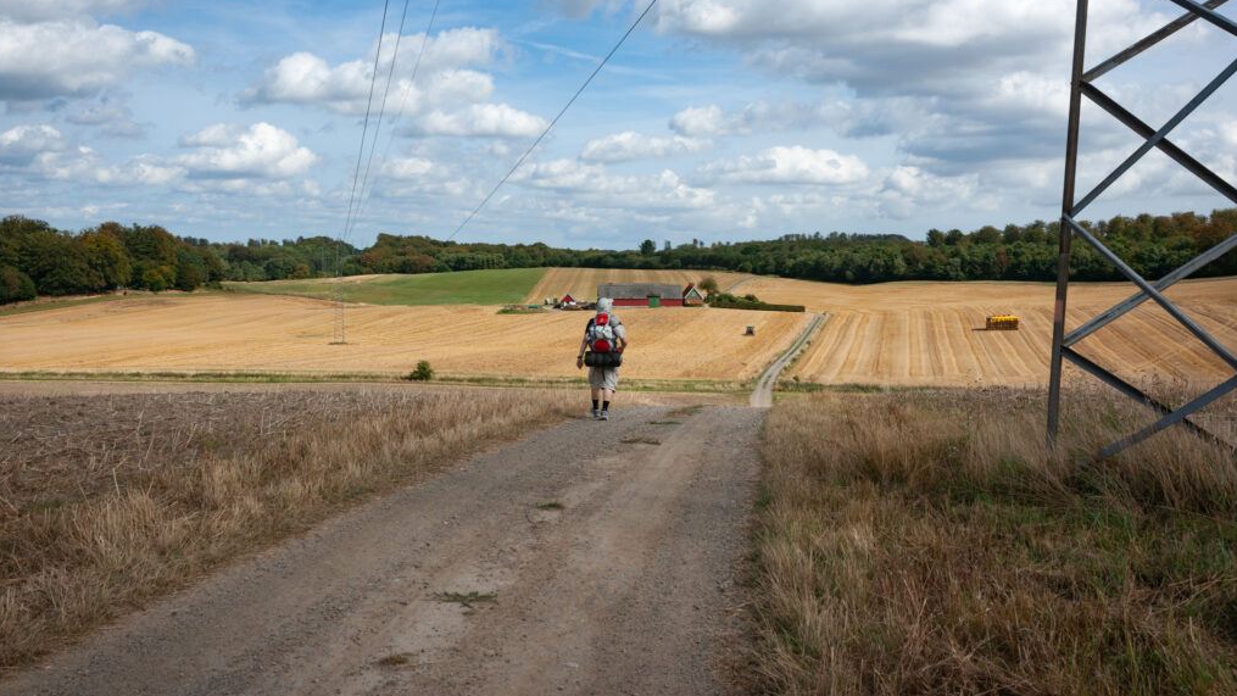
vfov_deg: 32.0
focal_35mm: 37
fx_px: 1214
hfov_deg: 54.0
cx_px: 615
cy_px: 311
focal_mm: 35
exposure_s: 1/400
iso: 200
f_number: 11
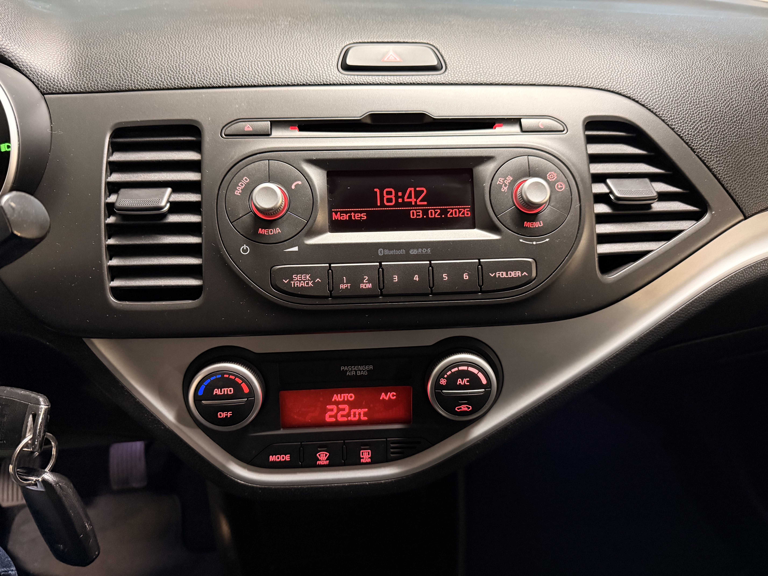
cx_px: 384
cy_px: 288
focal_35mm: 24
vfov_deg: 56.8
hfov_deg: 71.6
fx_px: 532
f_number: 1.78
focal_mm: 6.76
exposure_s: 1/33
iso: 800
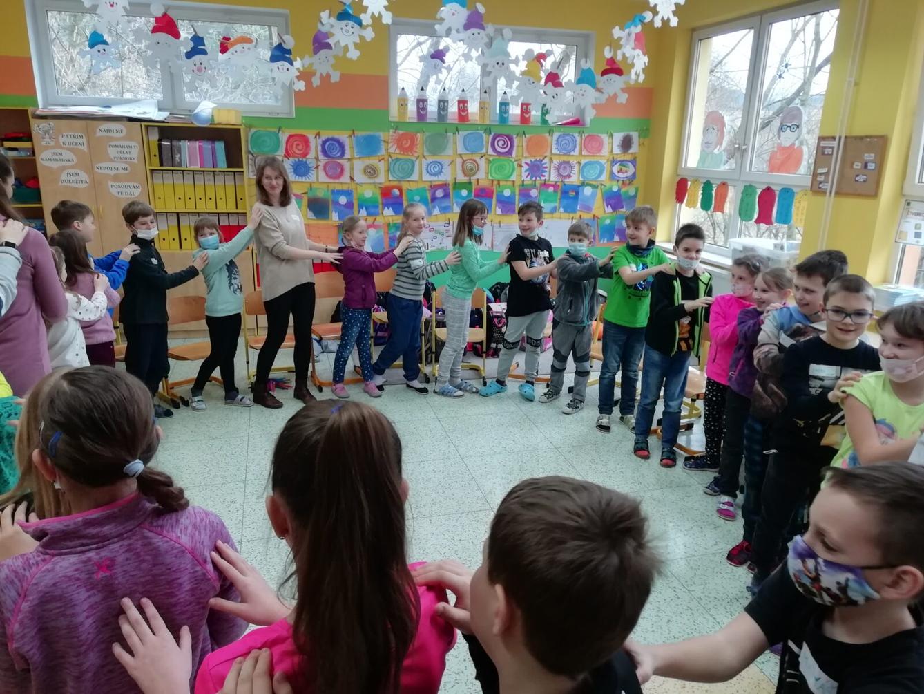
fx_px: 694
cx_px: 462
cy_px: 347
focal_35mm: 26
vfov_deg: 53.1
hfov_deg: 67.3
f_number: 2.2
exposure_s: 1/33.3
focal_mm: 3.46
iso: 80
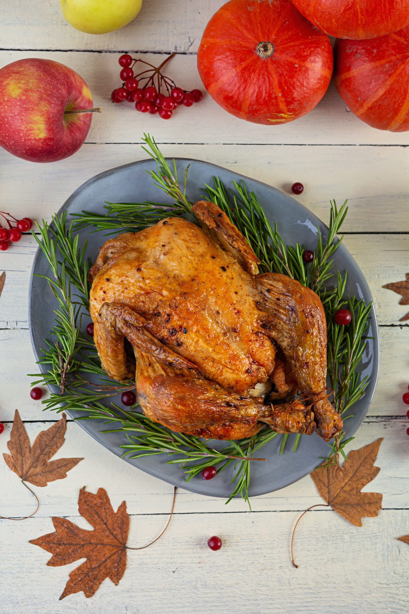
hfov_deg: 25.1
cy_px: 307
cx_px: 204
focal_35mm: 54
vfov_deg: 36.9
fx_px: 920
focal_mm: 36
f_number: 7.1
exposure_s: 1/100
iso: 100
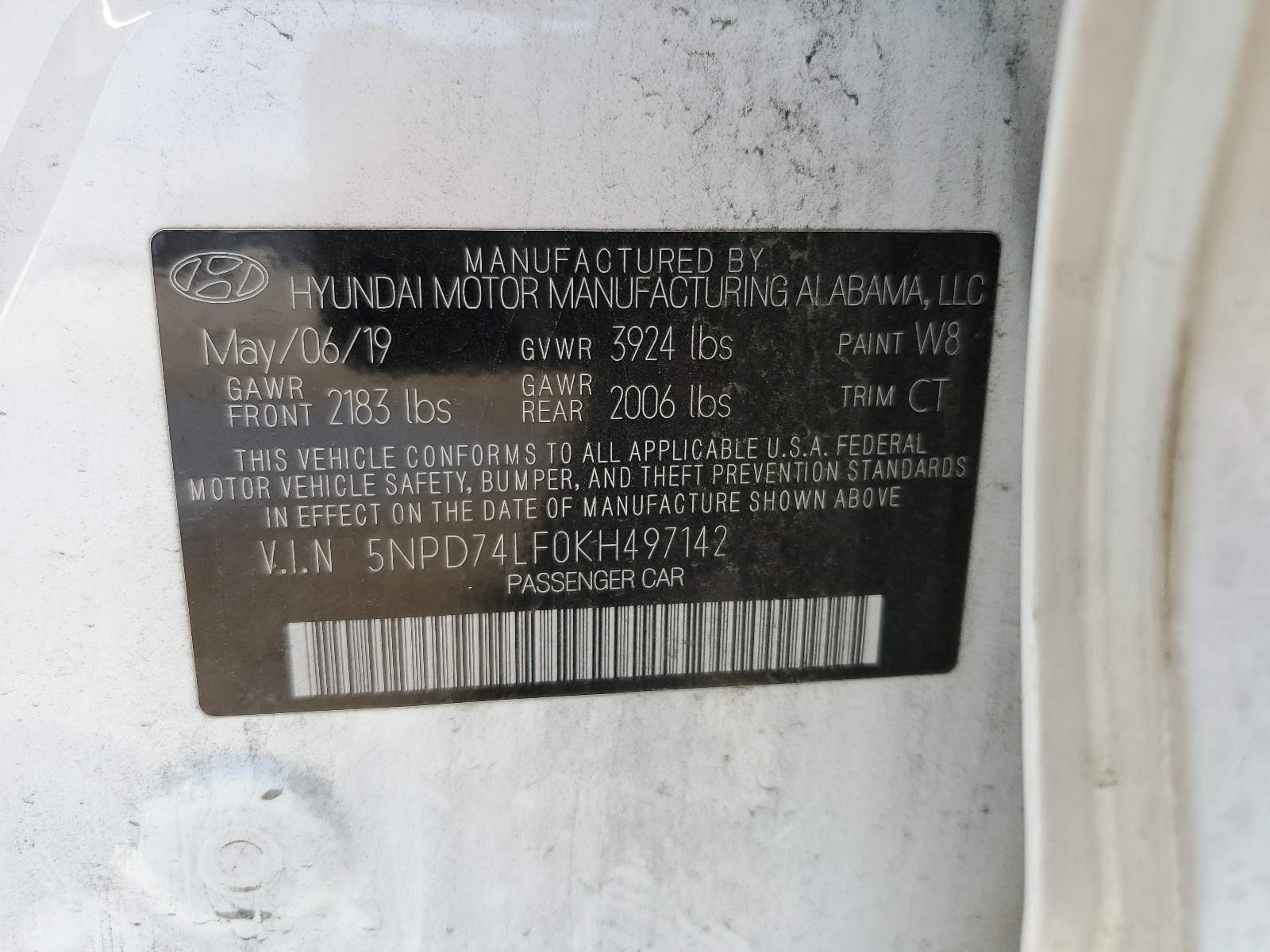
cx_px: 635
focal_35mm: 26
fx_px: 954
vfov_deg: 53.1
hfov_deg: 67.3
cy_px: 476
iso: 50
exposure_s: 1/435
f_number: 1.5
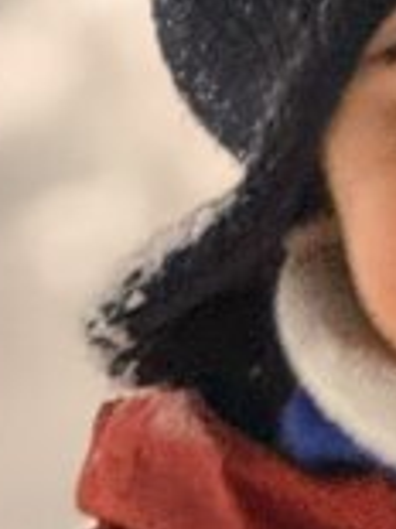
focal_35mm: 795
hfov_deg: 1.9
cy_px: 1055
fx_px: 12143
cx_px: 659
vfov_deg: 2.5
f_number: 2.8
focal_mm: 15.66
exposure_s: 1/33
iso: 500
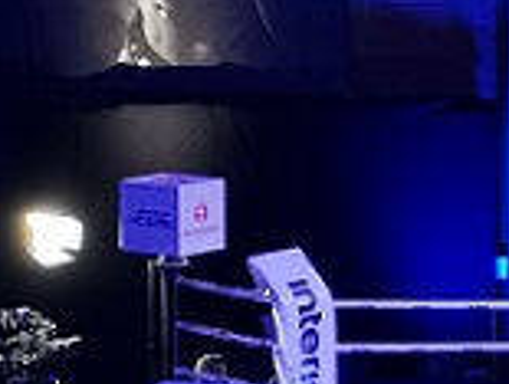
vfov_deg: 8.3
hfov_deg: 10.7
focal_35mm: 180
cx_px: 670
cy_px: 289
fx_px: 2653
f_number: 1.8
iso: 250
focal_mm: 5.58
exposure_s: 1/100
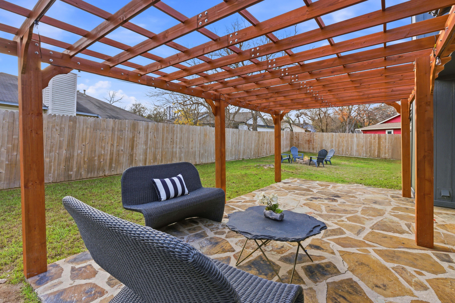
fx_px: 202
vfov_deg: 73.7
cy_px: 152
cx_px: 228
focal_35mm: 16
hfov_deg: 96.7
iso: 320
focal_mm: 16
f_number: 9
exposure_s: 1/1600
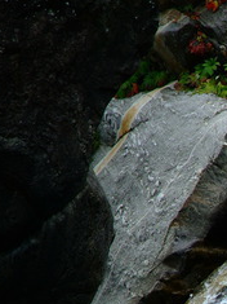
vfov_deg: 6.6
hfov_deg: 4.9
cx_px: 416
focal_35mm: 301
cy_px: 220
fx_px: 2634
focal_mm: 70
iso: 200
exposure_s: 1/350
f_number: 4.5
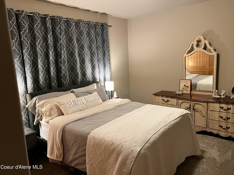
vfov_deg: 53.1
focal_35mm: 26
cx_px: 117
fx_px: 176
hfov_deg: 67.3
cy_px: 88
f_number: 1.5
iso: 200
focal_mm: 5.7
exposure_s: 1/60
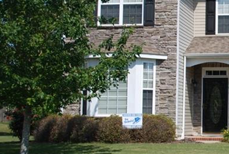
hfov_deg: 20.4
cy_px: 51
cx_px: 252
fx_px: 605
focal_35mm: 95
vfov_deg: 14.4
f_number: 4.2
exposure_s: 1/1000
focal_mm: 24
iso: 100
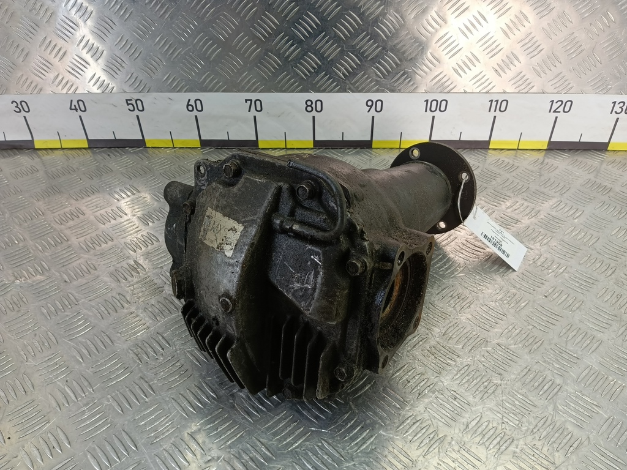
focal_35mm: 23
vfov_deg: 58.9
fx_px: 417
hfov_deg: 73.9
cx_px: 314
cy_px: 235
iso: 93
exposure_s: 1/50
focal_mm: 4.11
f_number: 1.6
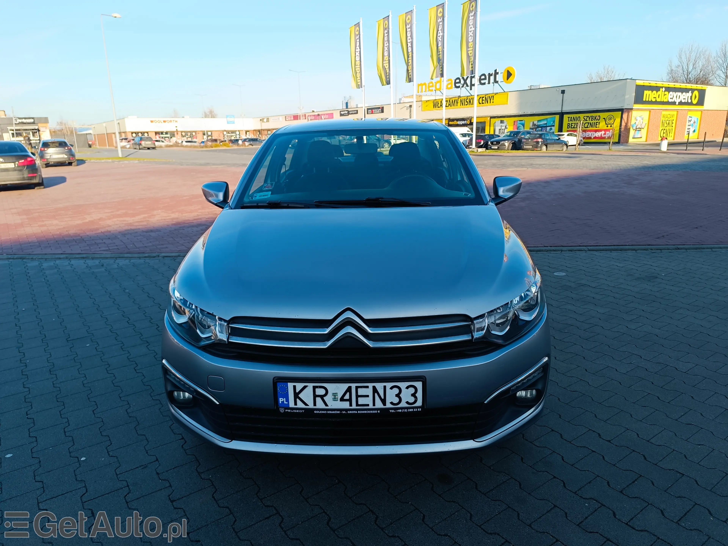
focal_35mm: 24
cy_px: 273
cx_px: 364
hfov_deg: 71.6
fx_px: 505
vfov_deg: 56.8
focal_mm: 6.14
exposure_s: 1/221
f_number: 1.65
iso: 50
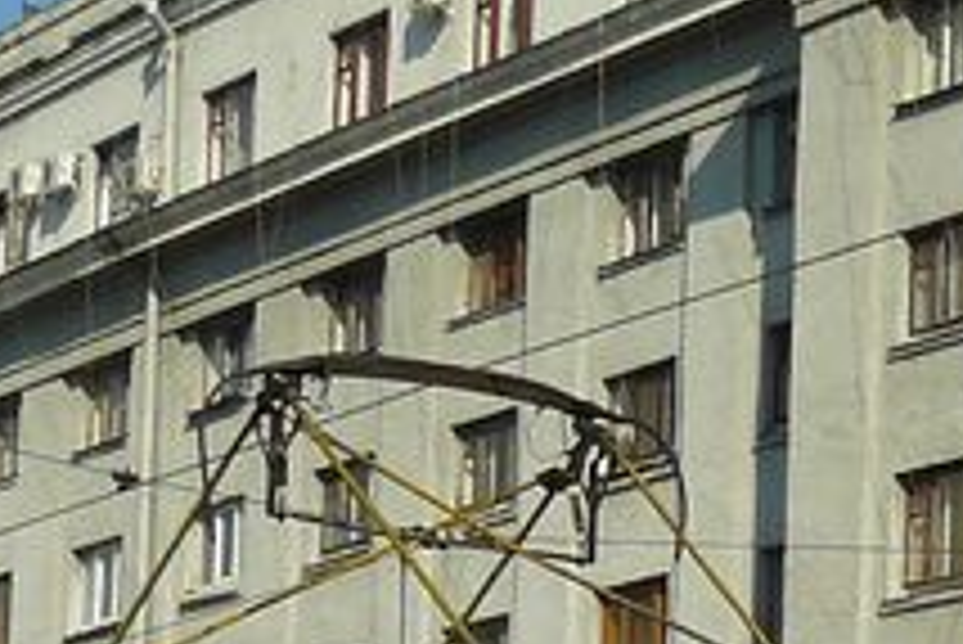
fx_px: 4791
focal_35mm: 179
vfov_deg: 7.6
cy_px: 914
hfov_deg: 11.1
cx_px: 1318
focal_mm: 6
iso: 100
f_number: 4
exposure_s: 1/1000
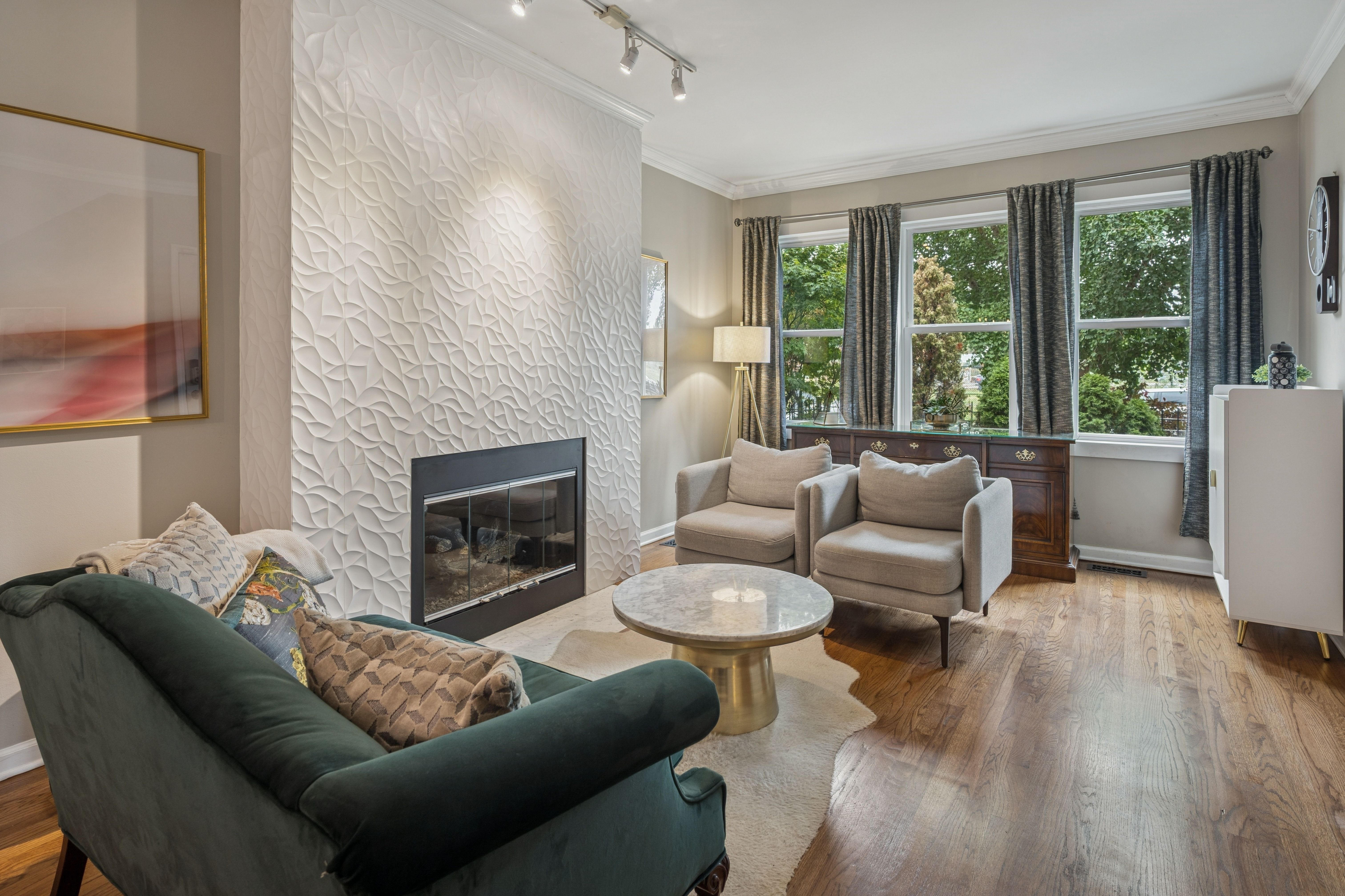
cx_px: 672
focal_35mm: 18
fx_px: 654
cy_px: 448
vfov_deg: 68.9
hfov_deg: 91.6
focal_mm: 17.5
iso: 200
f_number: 8
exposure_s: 1/13
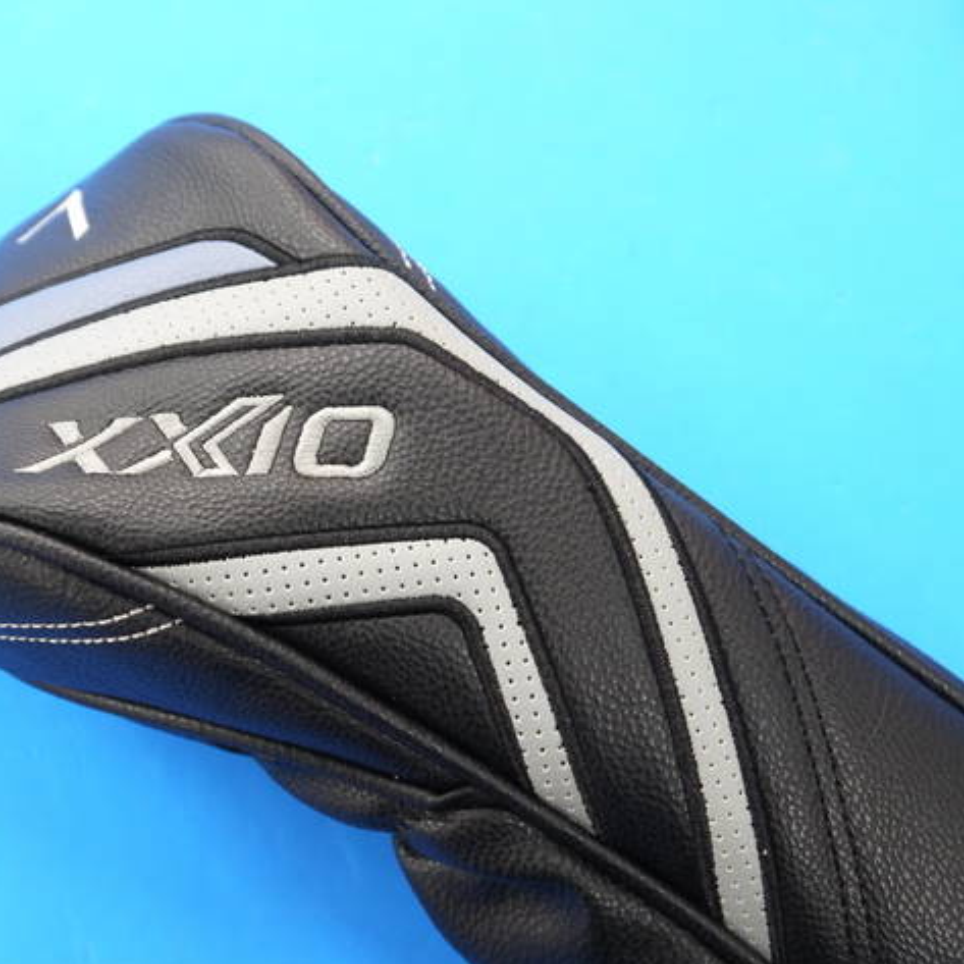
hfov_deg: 25.6
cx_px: 314
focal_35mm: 67
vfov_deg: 25.7
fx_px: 2111
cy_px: 485
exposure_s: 1/60
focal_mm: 28
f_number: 4.8
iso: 800
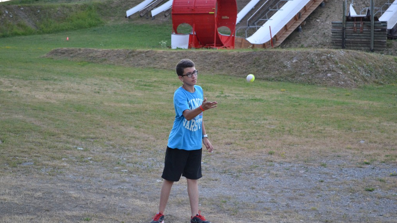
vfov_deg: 13.8
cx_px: 199
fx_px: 922
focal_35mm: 88
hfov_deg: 24.3
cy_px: 126
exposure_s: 1/500
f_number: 5.6
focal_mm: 55
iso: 1400
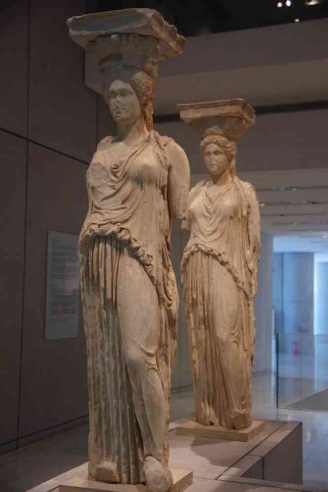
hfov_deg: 25.8
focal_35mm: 52
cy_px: 246
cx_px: 164
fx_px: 717
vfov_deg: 37.9
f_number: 4
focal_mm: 35
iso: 3200
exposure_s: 1/50
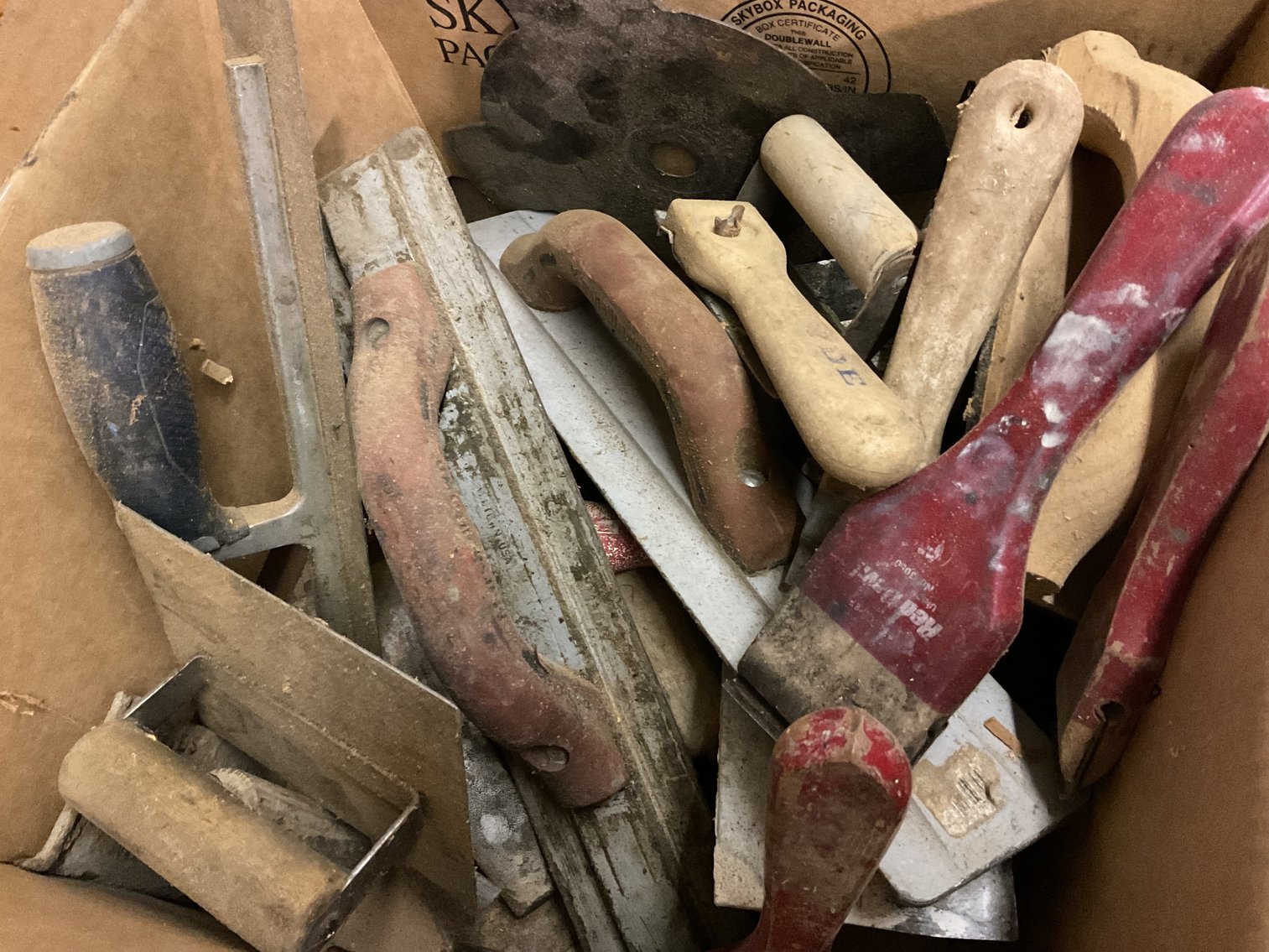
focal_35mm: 29
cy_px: 476
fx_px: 1063
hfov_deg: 61.7
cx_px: 634
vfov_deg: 48.2
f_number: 1.8
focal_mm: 3
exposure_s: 1/24
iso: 500
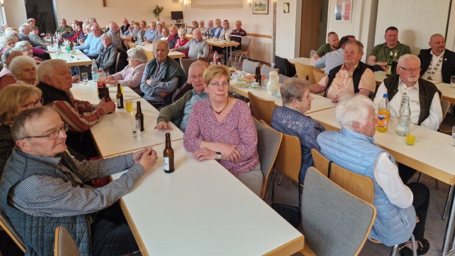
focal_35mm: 26
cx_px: 229
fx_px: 314
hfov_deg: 71.9
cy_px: 85
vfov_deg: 43.7
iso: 160
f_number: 1.8
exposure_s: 1/100
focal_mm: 5.4
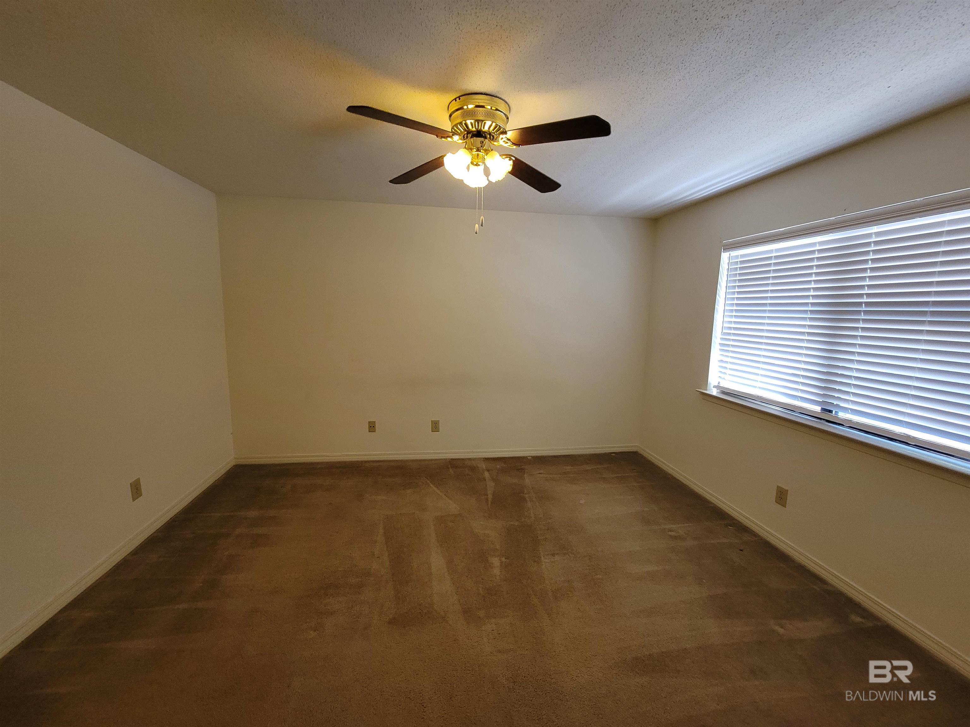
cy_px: 364
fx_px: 364
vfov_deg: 89.9
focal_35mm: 13
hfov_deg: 106.2
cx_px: 485
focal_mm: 2.2
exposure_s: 1/60
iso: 400
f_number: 2.2
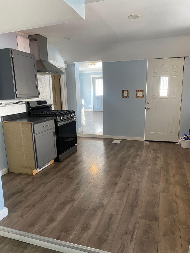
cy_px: 126
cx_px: 95
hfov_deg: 53.1
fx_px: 190
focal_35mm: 26
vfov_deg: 67.3
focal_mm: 4.25
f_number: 1.8
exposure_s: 1/60
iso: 125
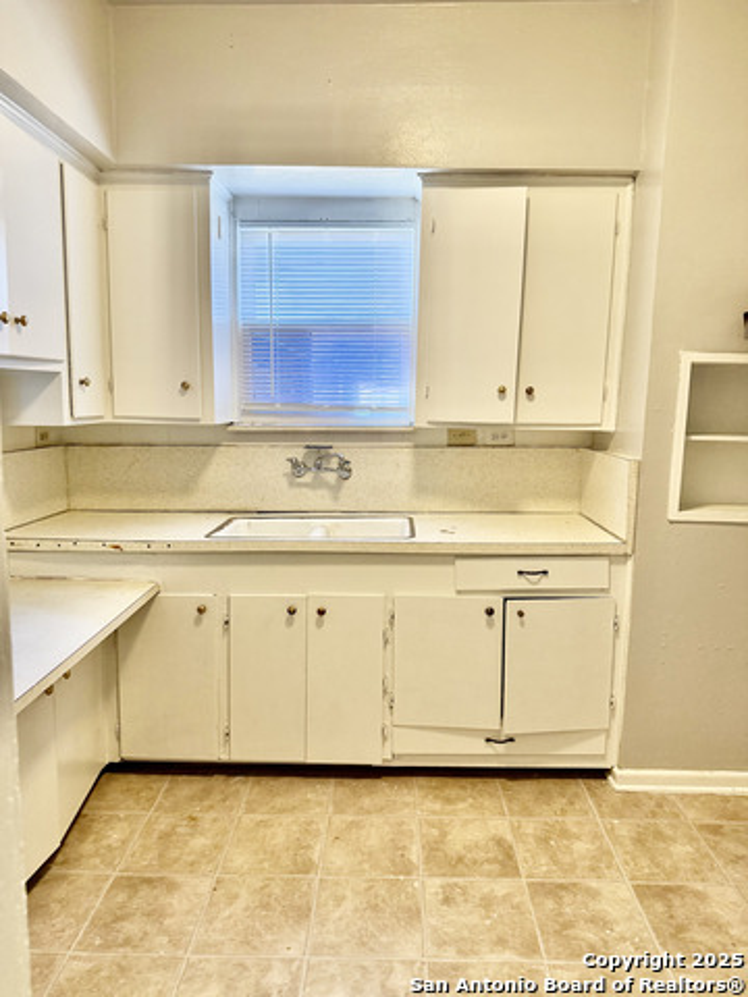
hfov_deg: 56.8
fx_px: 691
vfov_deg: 71.6
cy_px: 498
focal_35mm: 24
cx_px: 374
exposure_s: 1/120
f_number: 1.78
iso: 250
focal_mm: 6.76
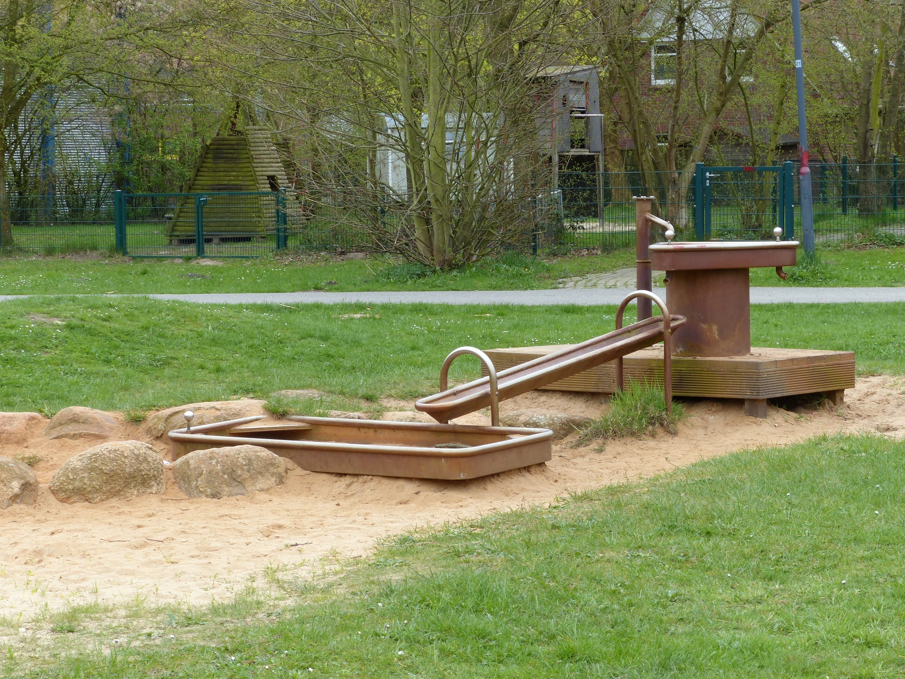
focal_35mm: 89
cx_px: 452
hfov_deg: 22.0
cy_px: 340
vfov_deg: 16.6
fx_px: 2327
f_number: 5.6
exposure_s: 1/60
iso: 100
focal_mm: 16
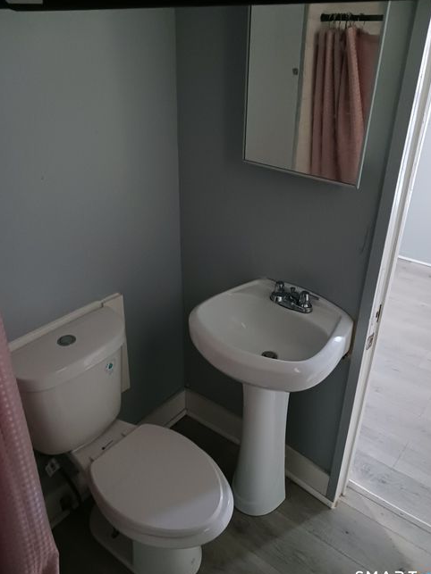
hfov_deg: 49.7
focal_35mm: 28
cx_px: 222
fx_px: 465
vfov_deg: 63.5
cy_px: 291
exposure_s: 1/10
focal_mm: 4
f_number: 1.8
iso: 2500
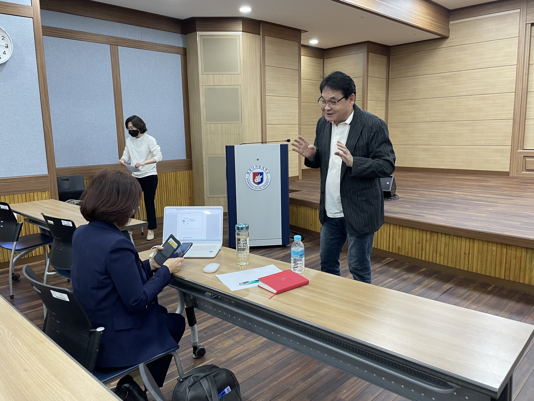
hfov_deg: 65.3
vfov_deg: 51.3
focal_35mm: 27
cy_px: 196
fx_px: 416
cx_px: 272
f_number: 1.6
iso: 100
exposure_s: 1/60
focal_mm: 4.2
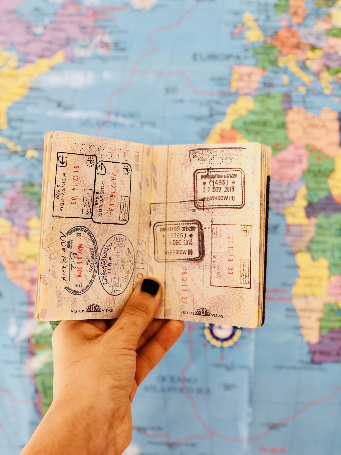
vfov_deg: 36.8
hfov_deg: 28.0
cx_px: 170
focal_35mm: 52
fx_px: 683
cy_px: 228
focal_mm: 6
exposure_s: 1/60
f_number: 2.4
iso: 32
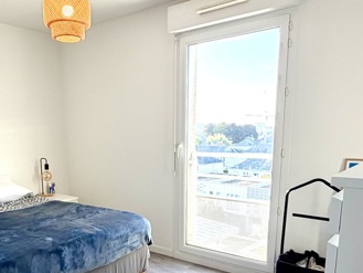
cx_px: 129
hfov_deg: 53.2
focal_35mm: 34
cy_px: 198
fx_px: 357
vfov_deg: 40.9
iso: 80
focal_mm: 2.22
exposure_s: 1/100
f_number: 2.2
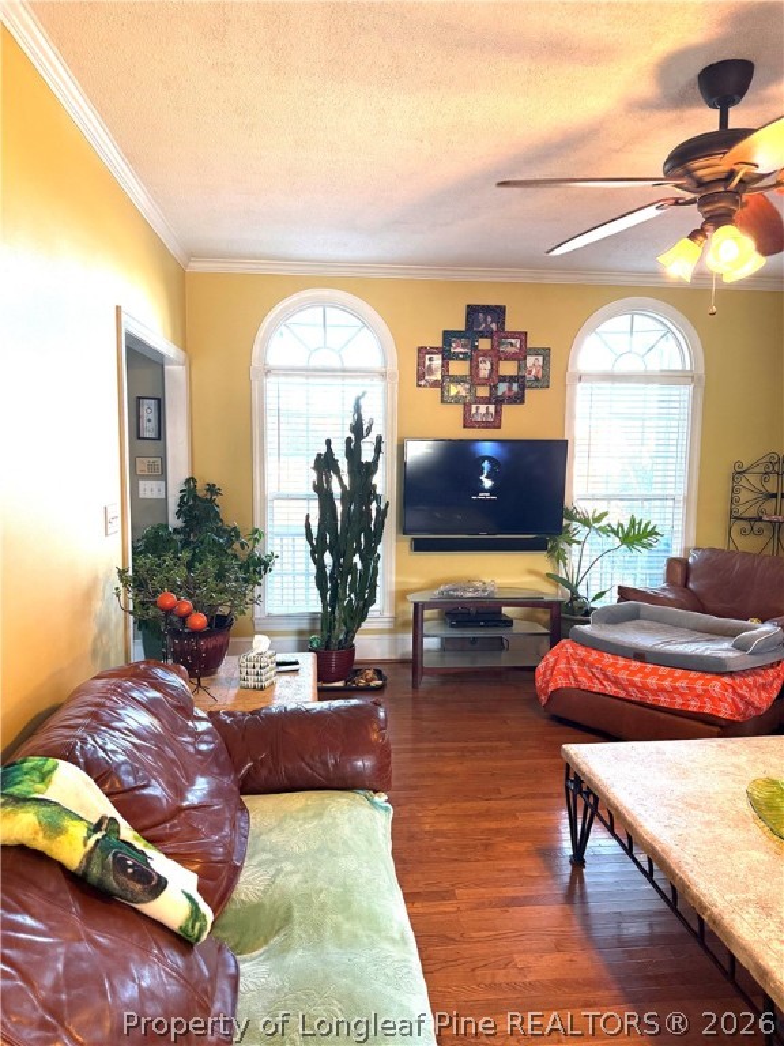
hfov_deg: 56.8
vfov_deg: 71.6
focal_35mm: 24
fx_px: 725
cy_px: 523
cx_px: 392
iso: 320
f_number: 1.78
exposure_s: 1/120
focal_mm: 6.76
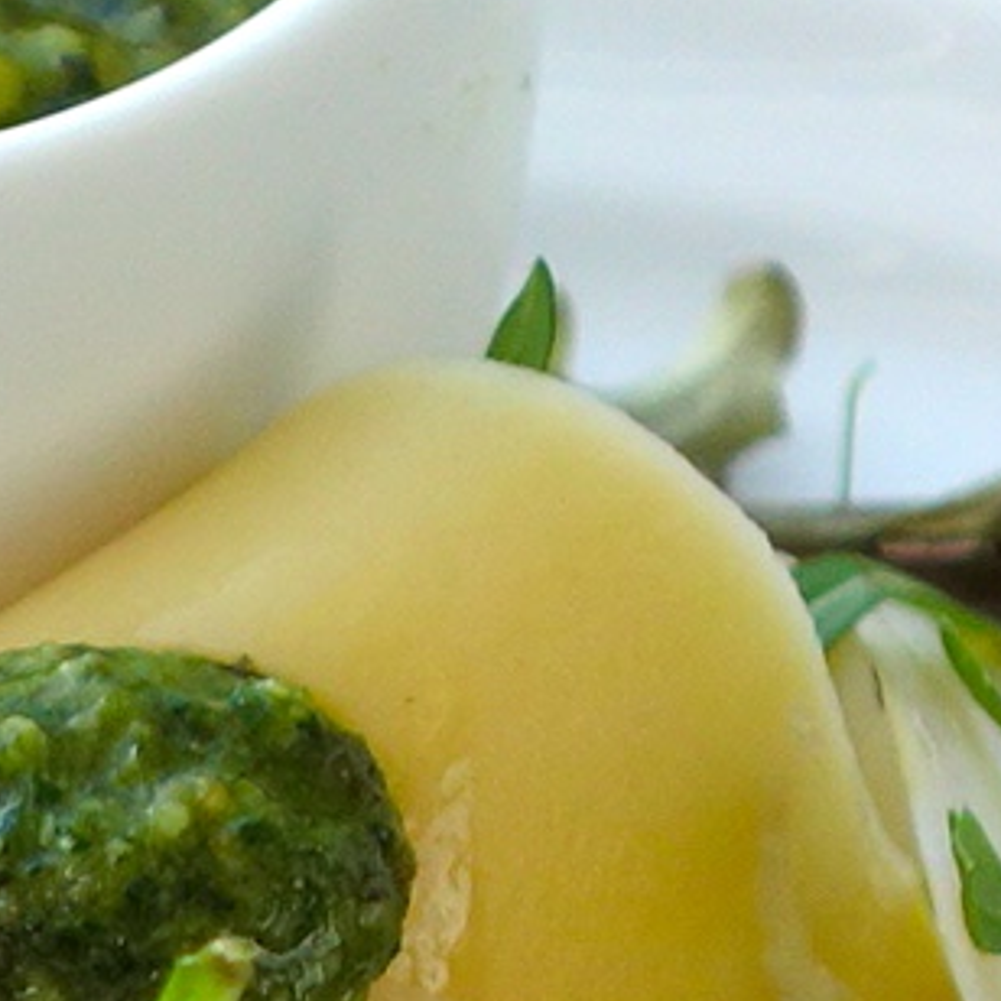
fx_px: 9128
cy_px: 1456
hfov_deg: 6.2
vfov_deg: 6.2
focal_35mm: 279
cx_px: -754
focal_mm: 13.58
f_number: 3.2
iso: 125
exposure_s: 1/100
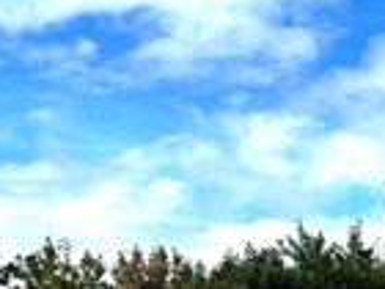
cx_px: 632
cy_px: 457
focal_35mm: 110
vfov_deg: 12.7
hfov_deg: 15.9
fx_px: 1223
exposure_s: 1/4545
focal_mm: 6.86
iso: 80
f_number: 1.78
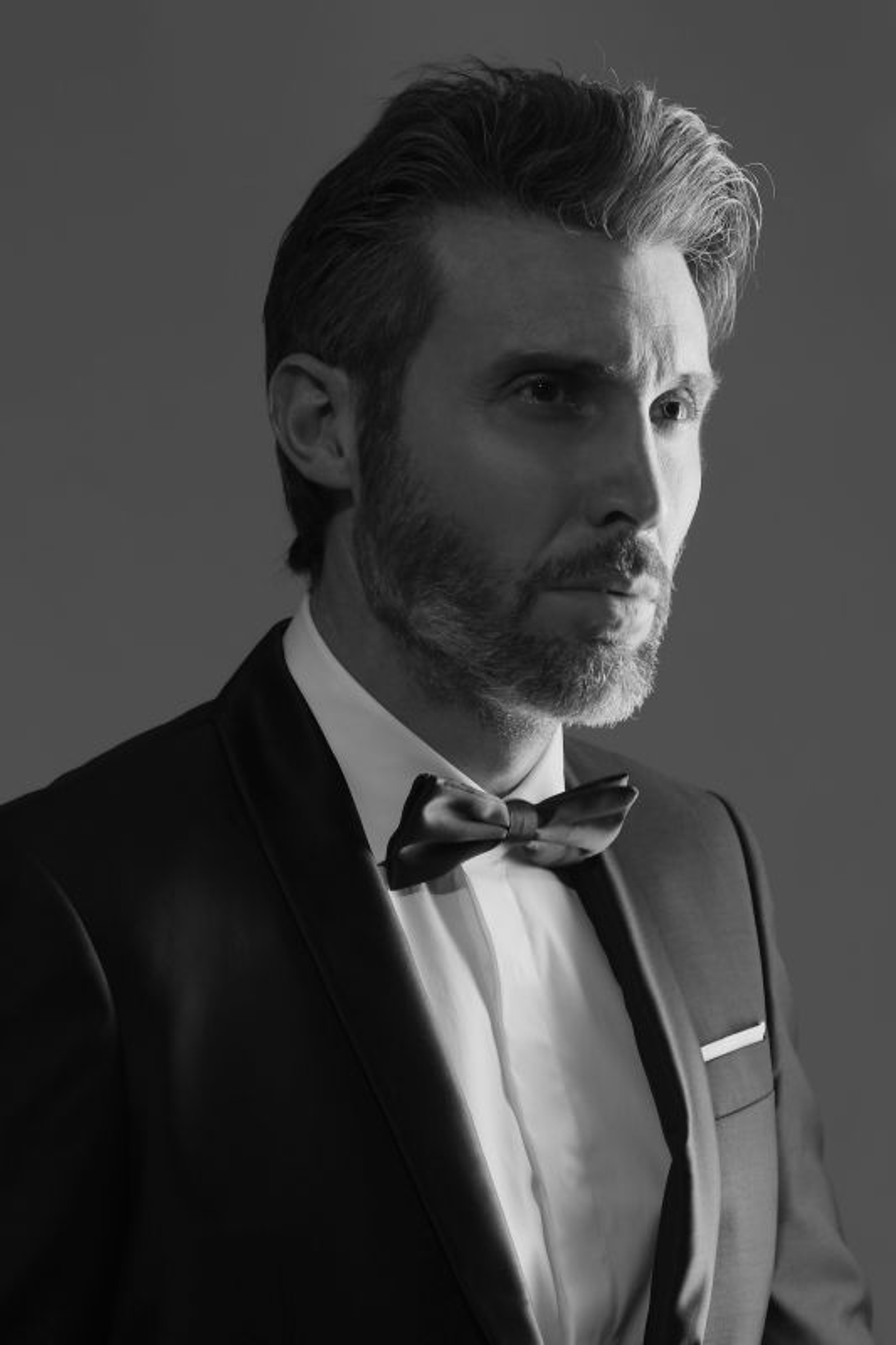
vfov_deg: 20.4
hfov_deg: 13.7
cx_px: 448
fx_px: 3735
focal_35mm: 100
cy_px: 672
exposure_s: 1/100
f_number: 5
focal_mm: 50
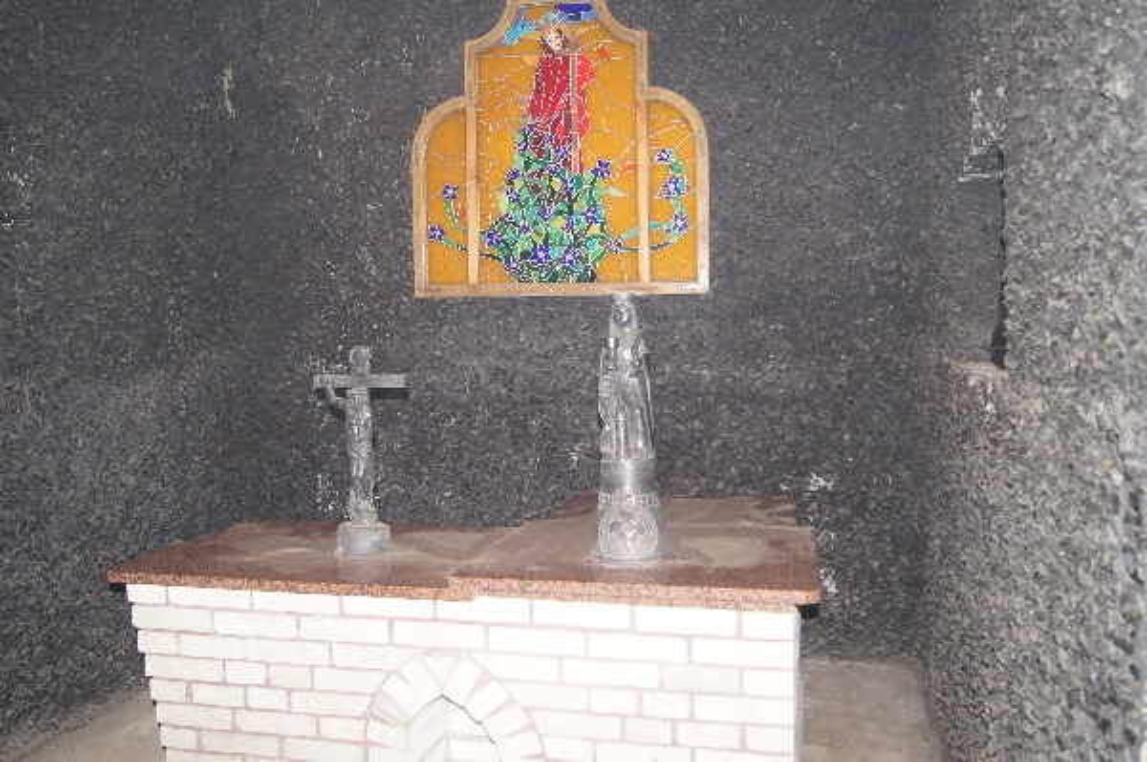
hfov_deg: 57.3
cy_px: 381
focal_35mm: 33
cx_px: 574
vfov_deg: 39.9
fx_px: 1051
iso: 500
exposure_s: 1/60
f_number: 4
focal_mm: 22
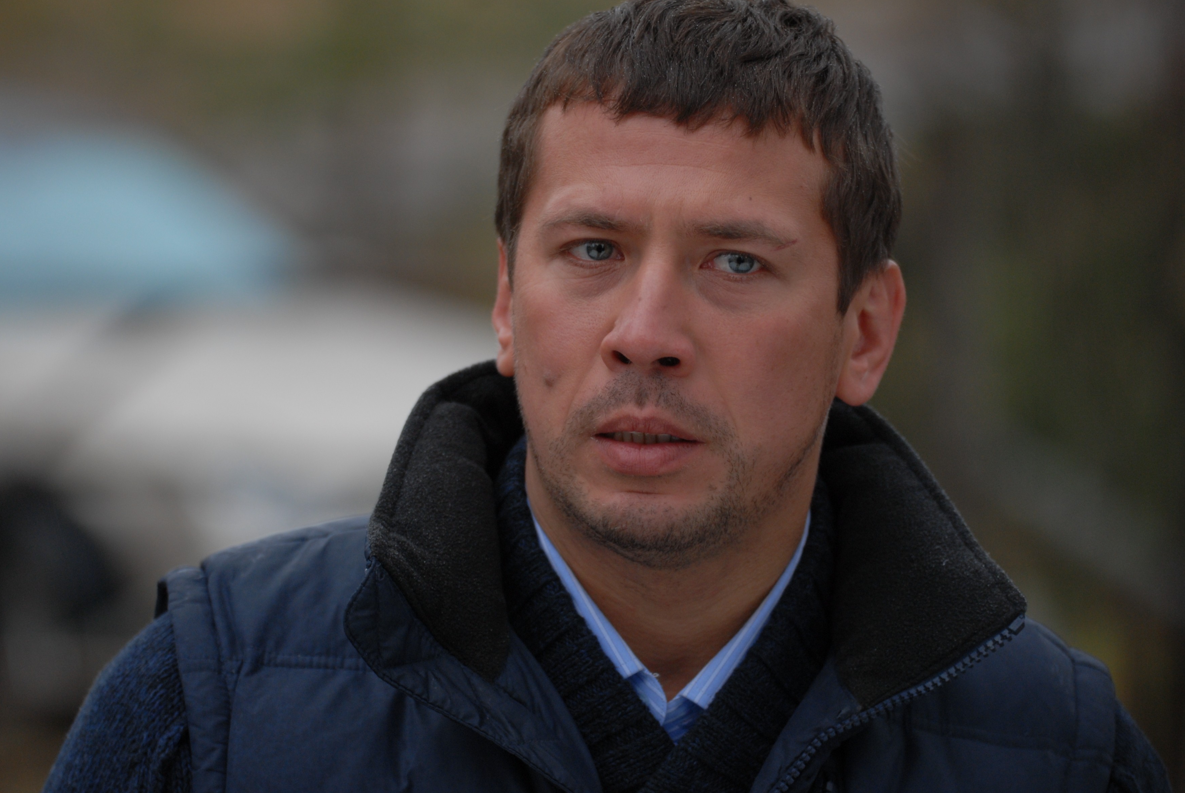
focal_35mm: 306
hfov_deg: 6.7
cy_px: 401
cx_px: 617
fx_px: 10069
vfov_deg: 4.5
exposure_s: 1/50
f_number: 3.5
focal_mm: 185
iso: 250
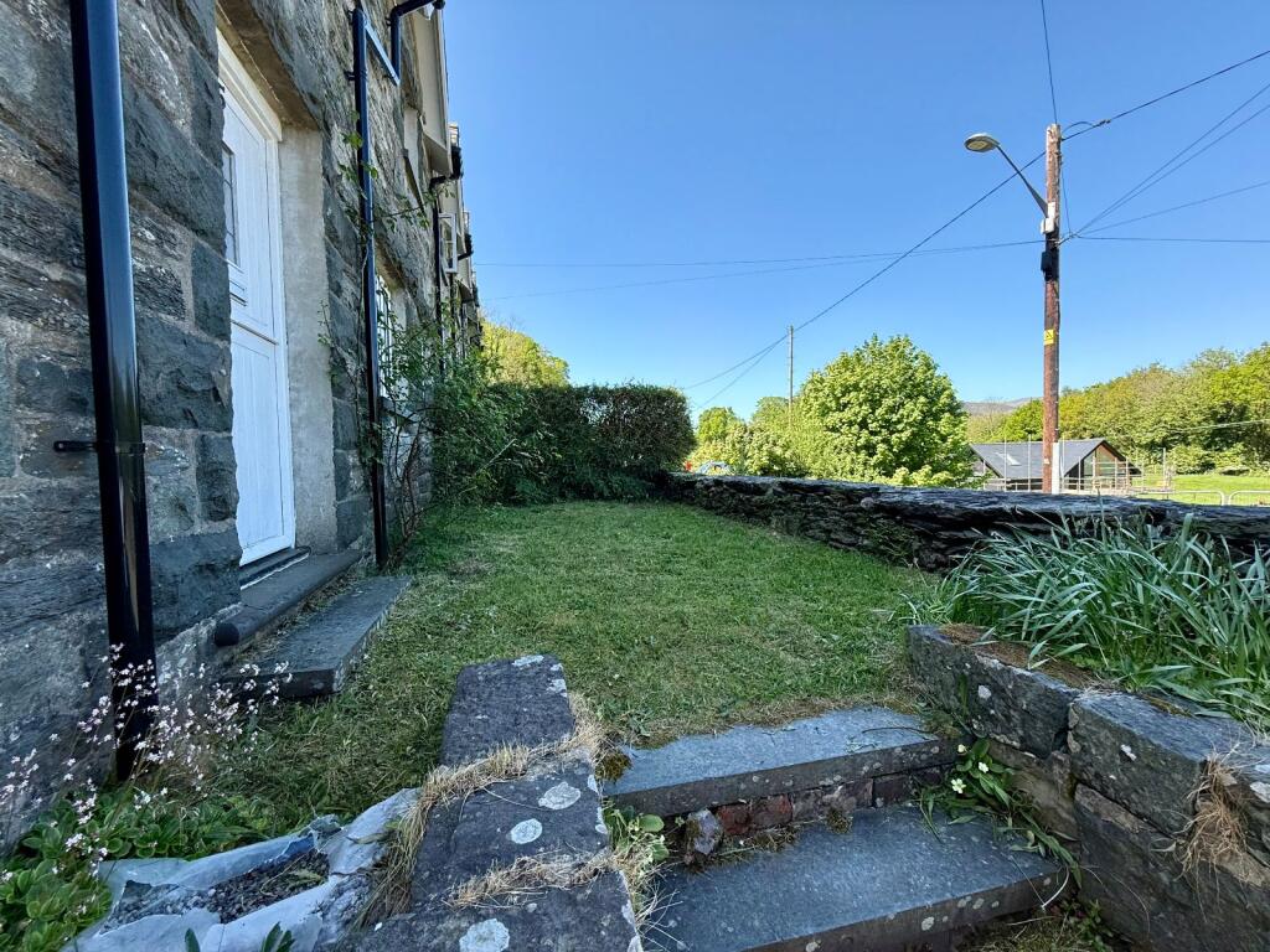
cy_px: 476
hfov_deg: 102.1
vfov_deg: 85.7
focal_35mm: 14
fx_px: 514
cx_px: 635
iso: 64
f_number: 2.2
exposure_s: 1/631
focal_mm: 2.22
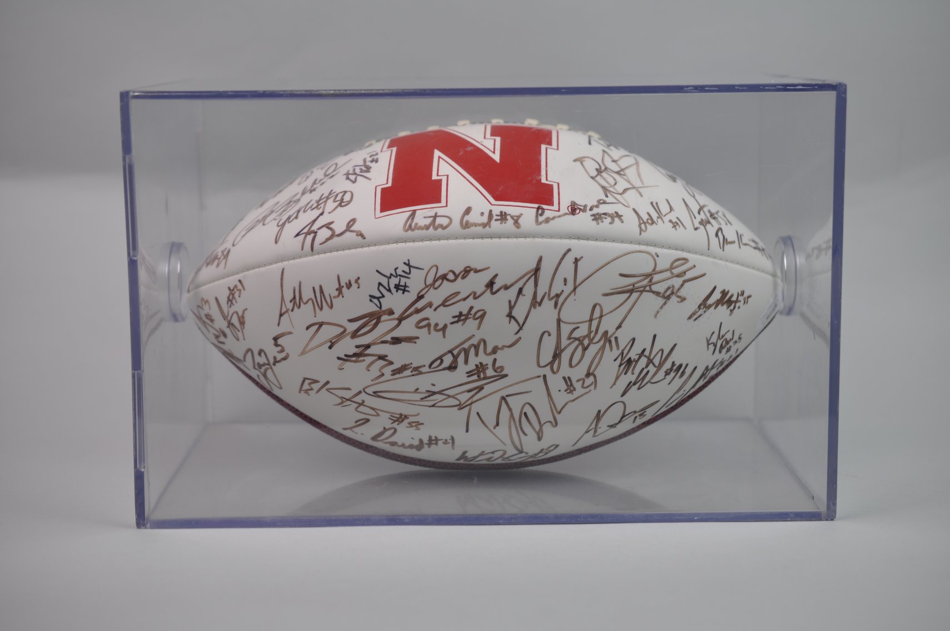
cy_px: 316
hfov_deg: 33.4
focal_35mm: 60
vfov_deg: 22.6
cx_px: 475
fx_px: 1581
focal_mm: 40
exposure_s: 1/60
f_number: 4
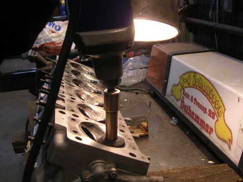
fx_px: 316
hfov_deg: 42.1
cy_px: 97
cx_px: 124
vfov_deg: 32.2
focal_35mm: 45
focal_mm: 6
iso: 100
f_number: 2.8
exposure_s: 1/45
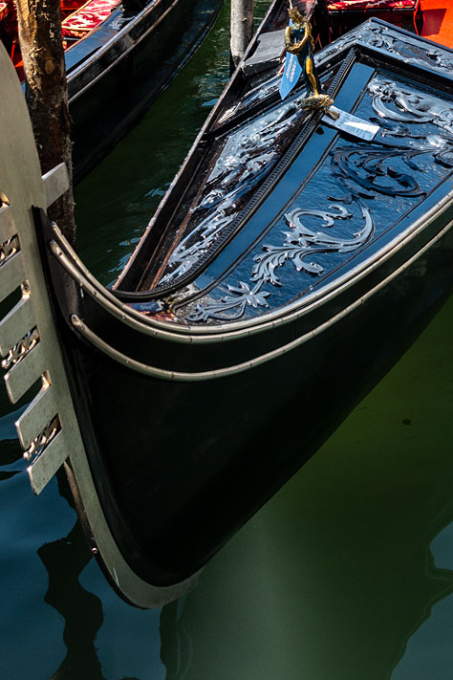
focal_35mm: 83
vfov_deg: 23.8
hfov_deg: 16.4
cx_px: 269
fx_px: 1567
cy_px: 72
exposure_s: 1/500
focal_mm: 14.9
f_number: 4
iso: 125
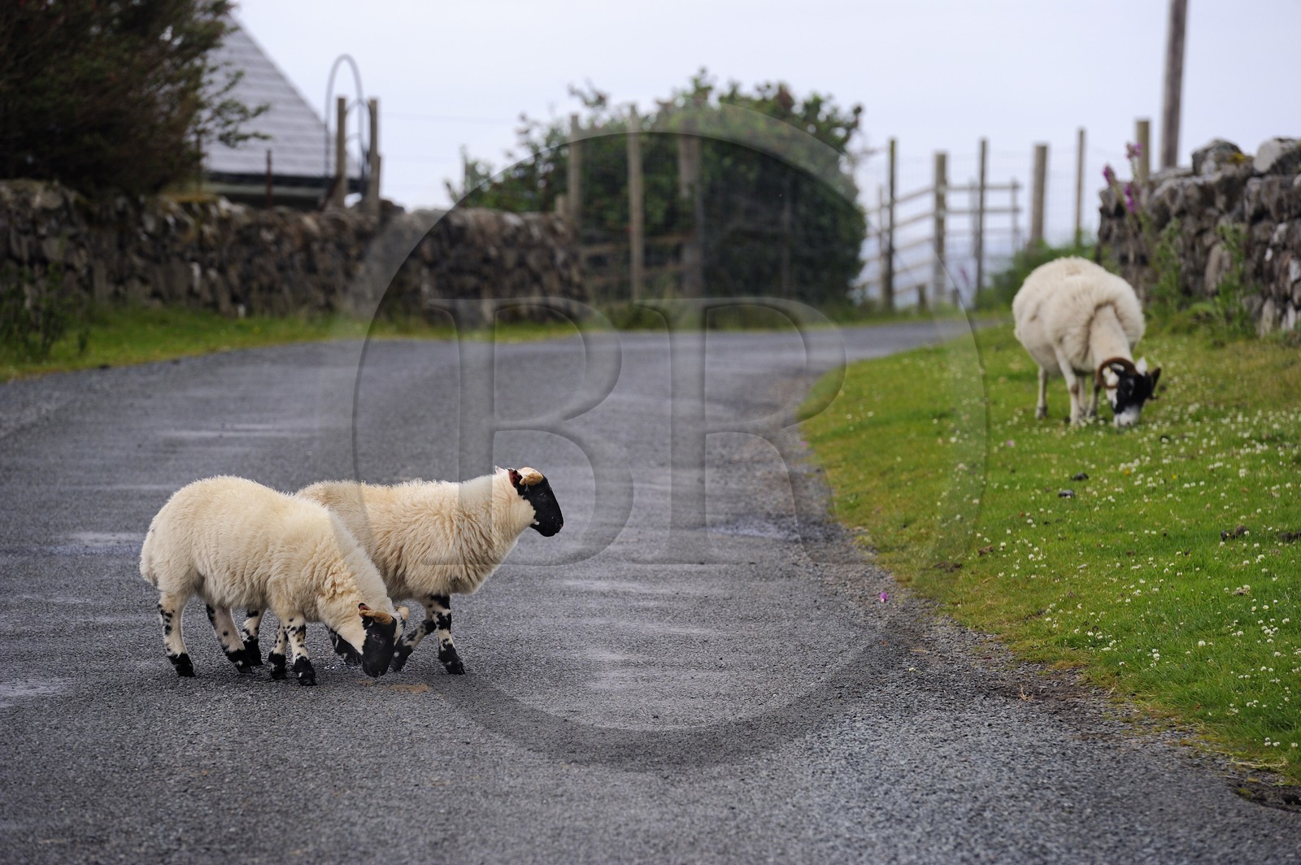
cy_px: 432
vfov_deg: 6.9
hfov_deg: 10.3
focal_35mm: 200
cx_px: 650
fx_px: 7222
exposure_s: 1/250
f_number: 5.6
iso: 400
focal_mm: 200
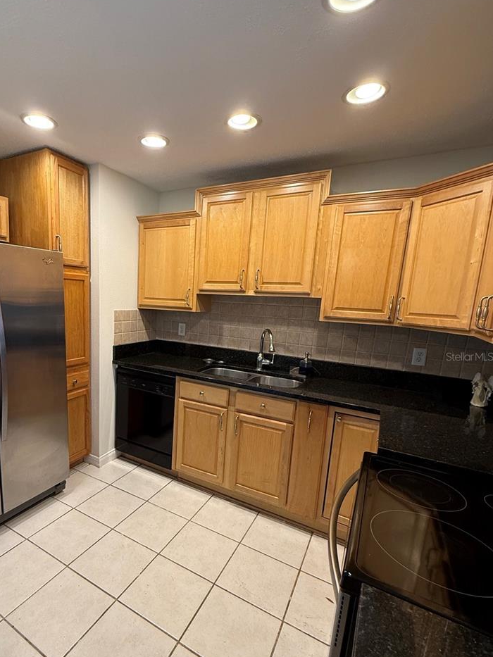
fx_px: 342
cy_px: 356
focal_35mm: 18
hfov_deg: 70.2
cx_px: 179
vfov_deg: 87.5
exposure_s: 1/60
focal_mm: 2.22
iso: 160
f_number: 2.2
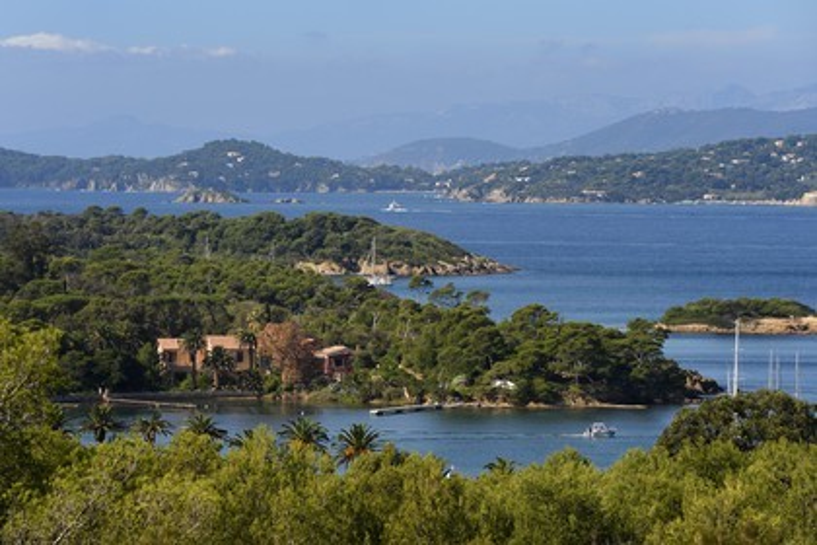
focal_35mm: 200
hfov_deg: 10.3
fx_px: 4539
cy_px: 272
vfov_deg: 6.9
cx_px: 408
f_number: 13
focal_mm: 200
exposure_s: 1/250
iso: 200
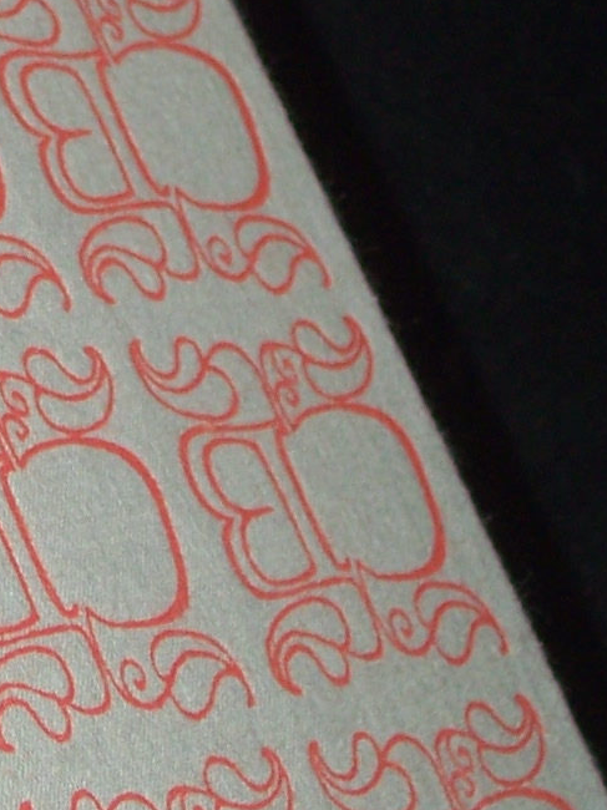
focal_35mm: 234
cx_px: -386
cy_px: 103
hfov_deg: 6.2
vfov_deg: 8.4
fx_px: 5475
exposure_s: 1/80
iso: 80
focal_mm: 11
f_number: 3.6
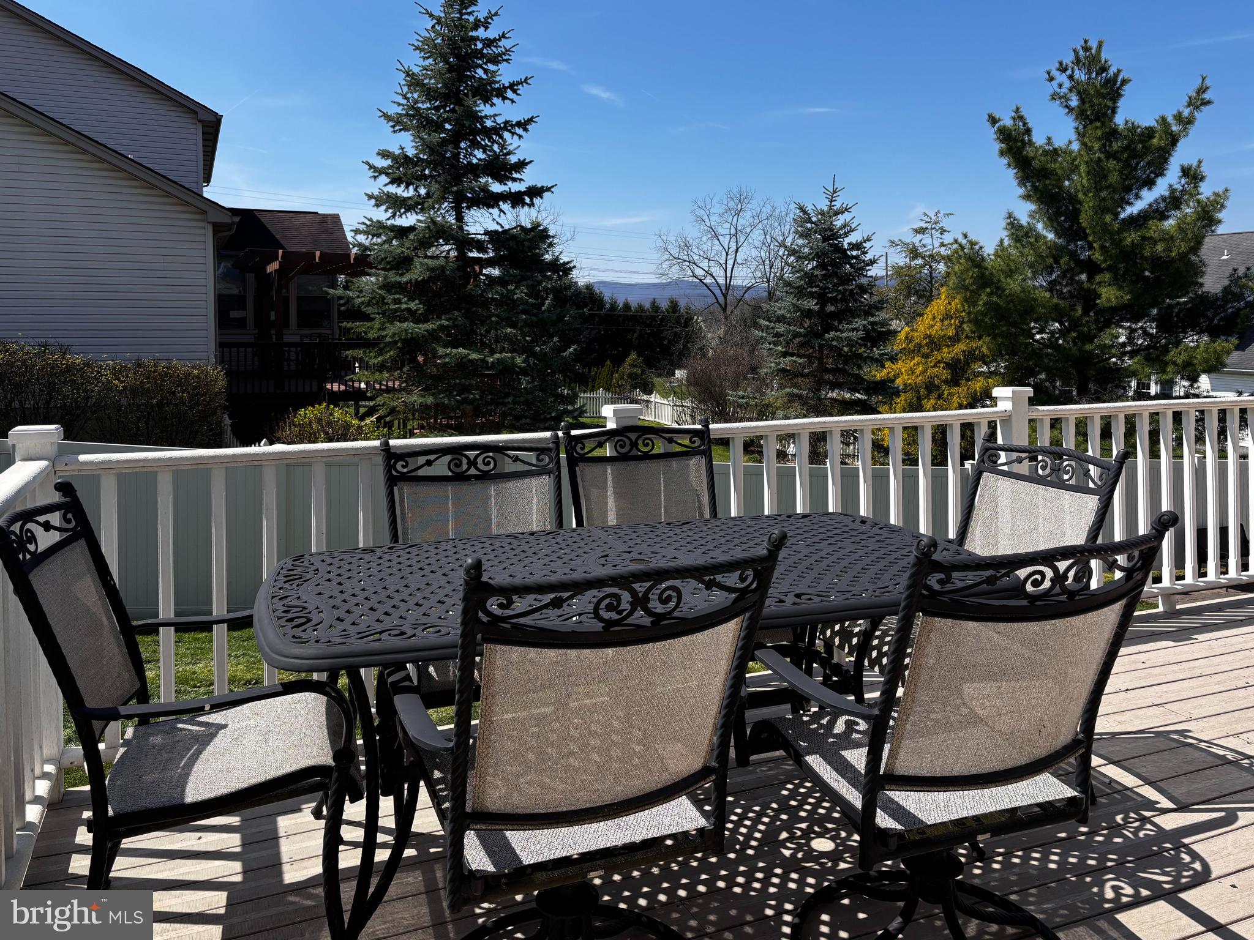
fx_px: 942
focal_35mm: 26
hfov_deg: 67.3
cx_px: 627
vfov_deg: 53.1
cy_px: 470
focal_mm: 5.96
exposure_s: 1/2778
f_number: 1.6
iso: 50
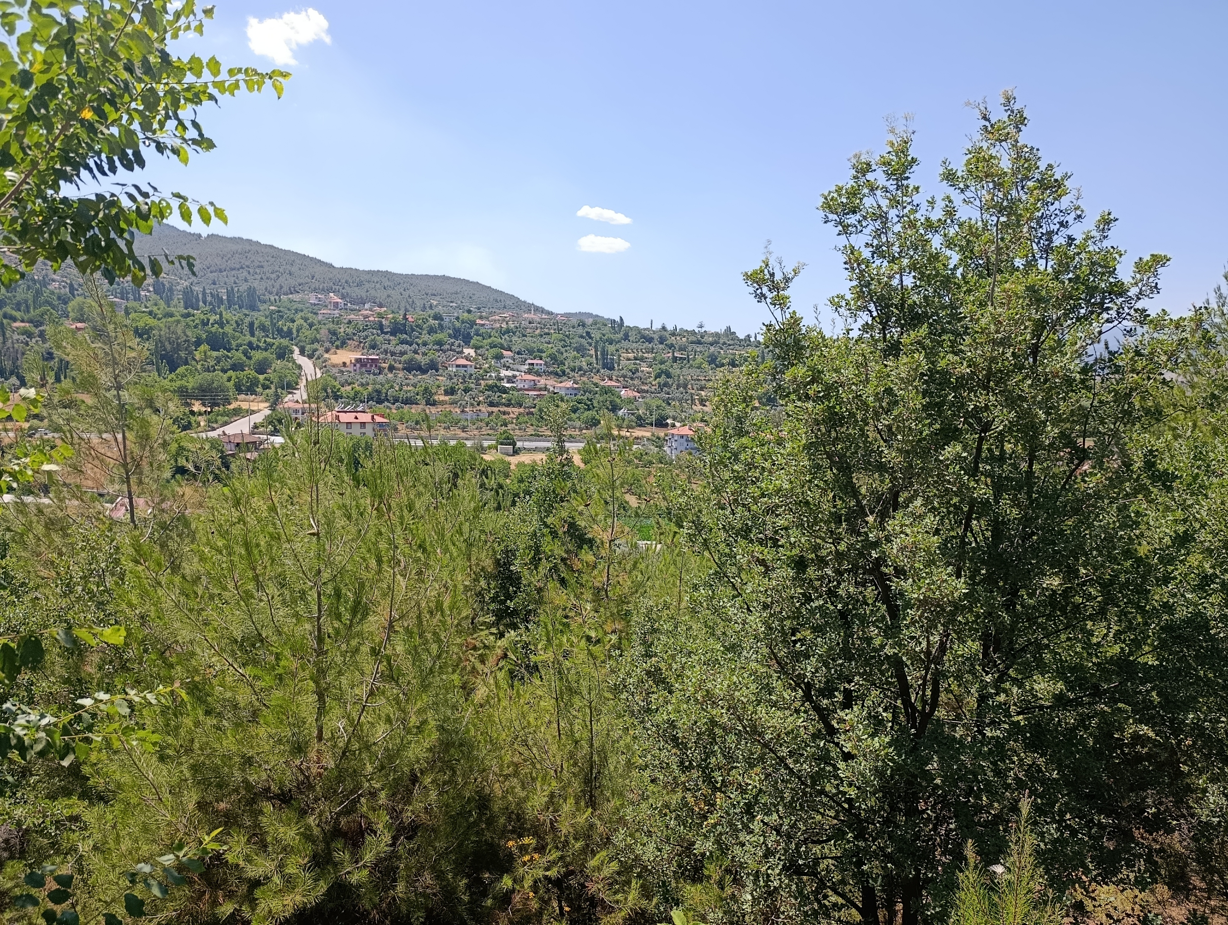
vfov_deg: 59.0
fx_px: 817
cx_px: 614
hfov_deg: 73.8
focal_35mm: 23
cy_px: 462
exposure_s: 1/613
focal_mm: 6.11
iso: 50
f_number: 1.65
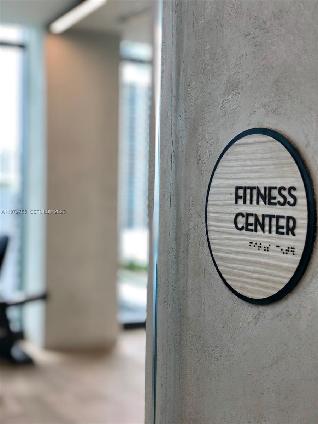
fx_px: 637
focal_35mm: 52
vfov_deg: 36.8
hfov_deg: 28.0
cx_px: 159
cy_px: 212
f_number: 2.4
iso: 20
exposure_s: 1/120
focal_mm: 6
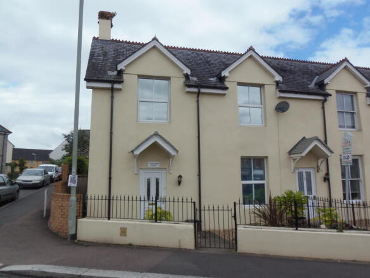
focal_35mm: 24
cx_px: 185
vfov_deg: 56.8
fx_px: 256
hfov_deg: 71.6
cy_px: 139
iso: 64
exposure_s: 1/320
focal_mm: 4.3
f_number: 5.5
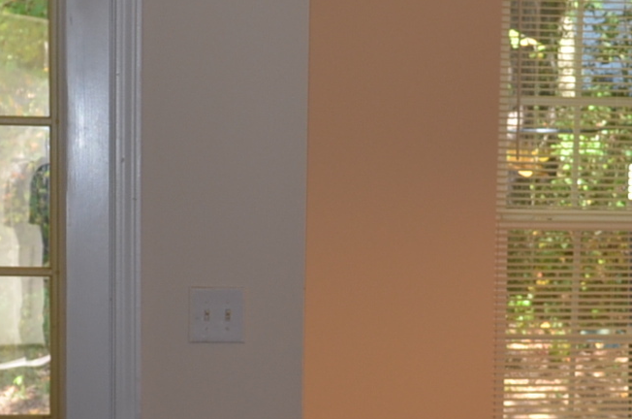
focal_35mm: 102
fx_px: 1787
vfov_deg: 13.3
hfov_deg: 20.0
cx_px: 362
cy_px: 371
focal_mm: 18
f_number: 3.5
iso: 250
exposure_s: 1/125
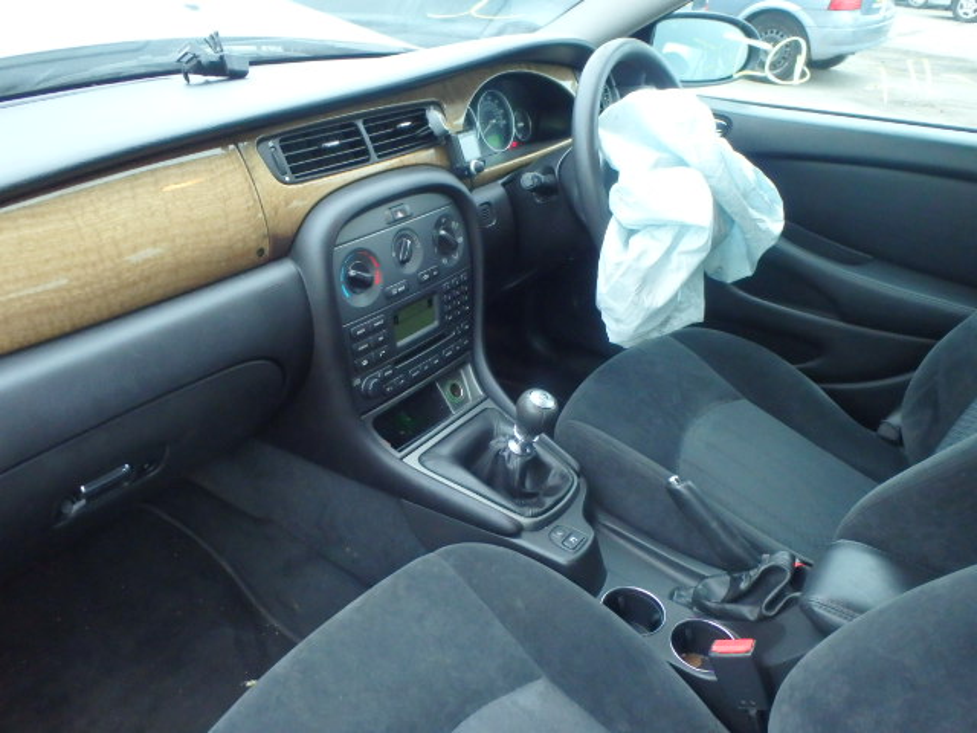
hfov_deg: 63.4
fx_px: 790
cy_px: 366
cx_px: 488
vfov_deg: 49.7
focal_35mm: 28
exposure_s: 1/25
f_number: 3.9
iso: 800
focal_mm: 5
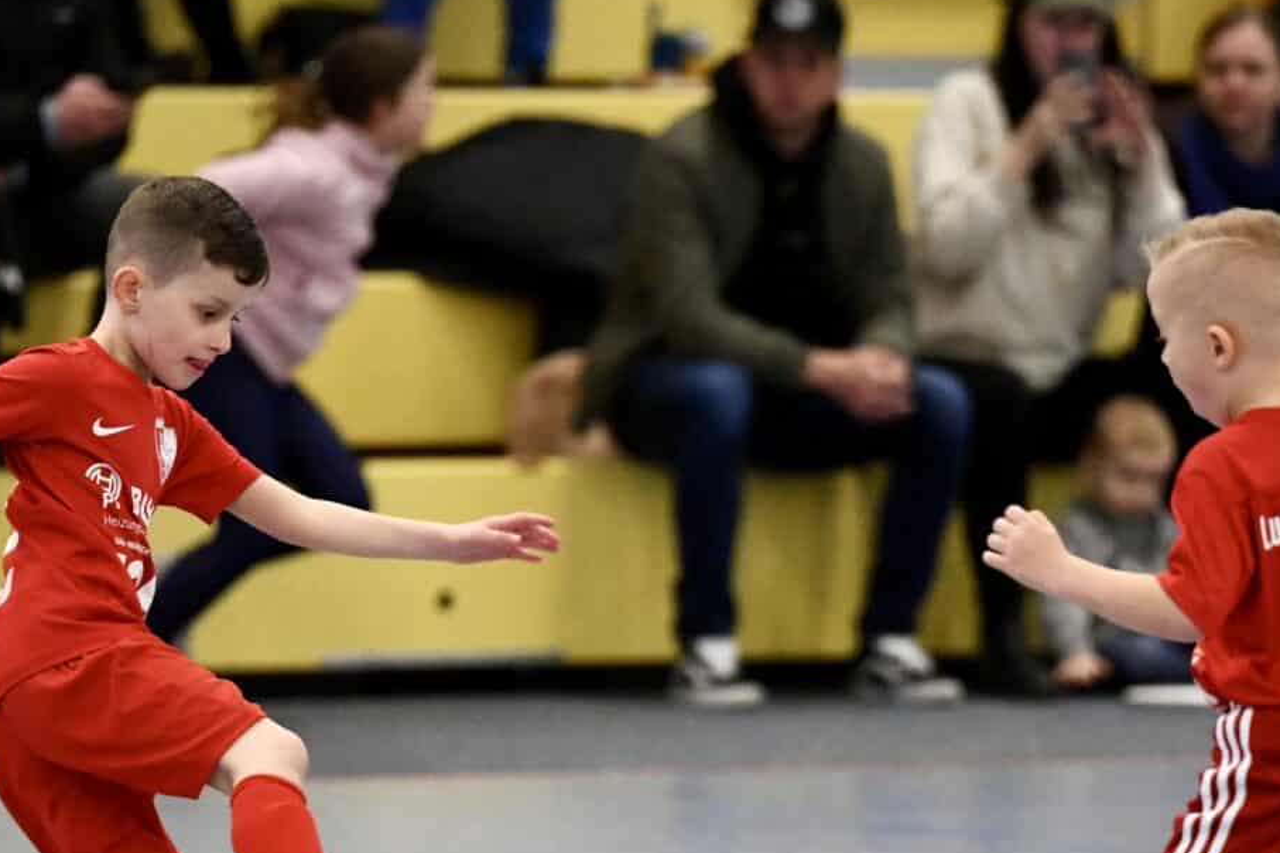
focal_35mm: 452
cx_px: 617
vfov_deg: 3.0
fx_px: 16070
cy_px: 674
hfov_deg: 4.6
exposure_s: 1/1250
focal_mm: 200
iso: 8000
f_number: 2.8
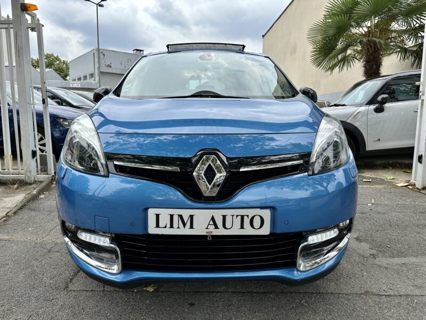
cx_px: 213
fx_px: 295
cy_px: 160
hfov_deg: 71.6
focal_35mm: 24
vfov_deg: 56.8
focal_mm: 6.86
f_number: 1.78
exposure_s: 1/1916
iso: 80
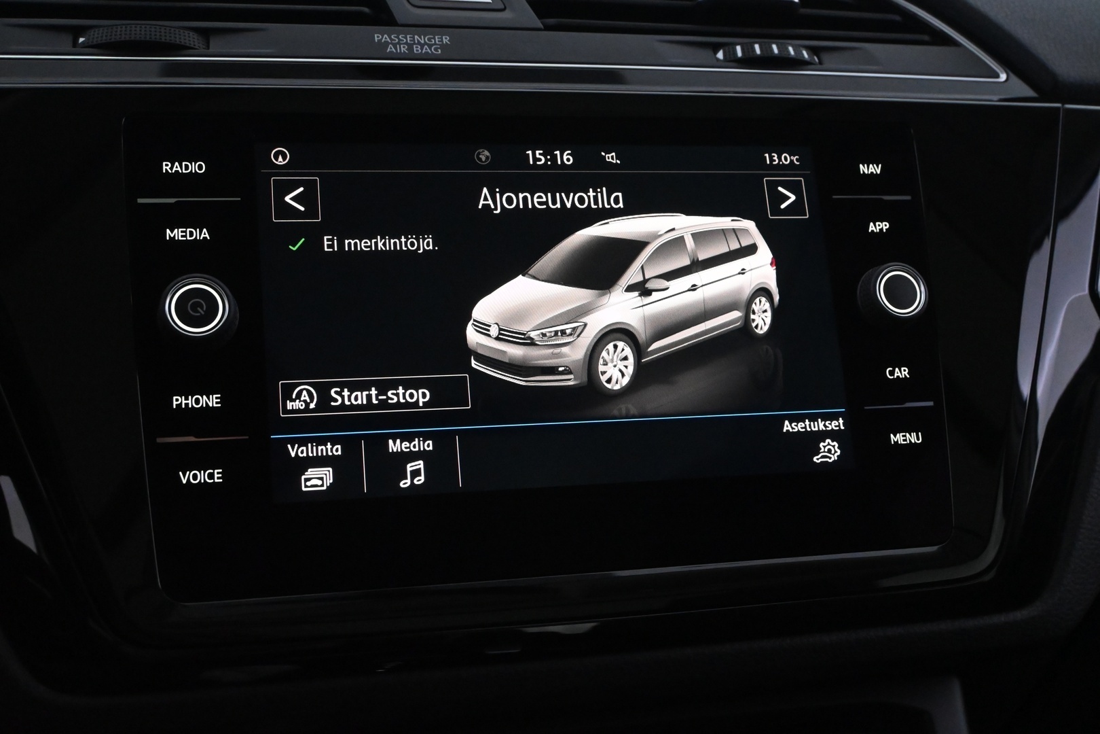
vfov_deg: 35.5
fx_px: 1146
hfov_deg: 51.3
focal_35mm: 38
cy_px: 367
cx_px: 550
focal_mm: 25
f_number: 5.6
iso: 6400
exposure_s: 1/60
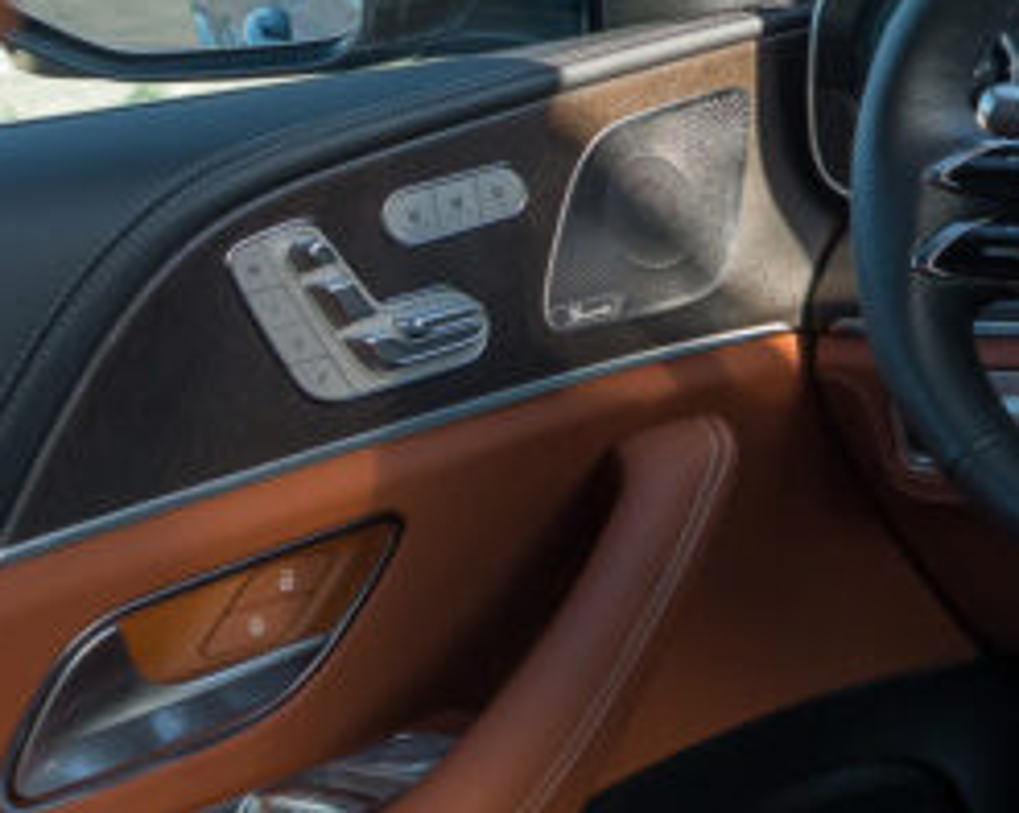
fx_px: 2199
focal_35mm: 73
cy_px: 227
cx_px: 2261
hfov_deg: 16.3
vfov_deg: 20.8
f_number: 5
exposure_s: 1/320
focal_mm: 16
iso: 250
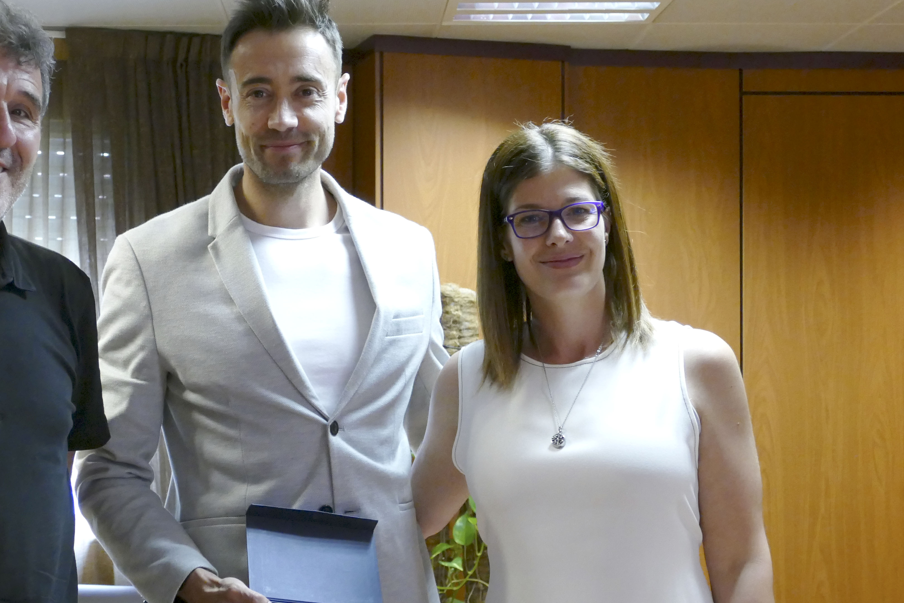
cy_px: 341
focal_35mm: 55
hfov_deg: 35.8
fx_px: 1381
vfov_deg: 24.6
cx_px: 283
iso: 1600
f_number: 3.2
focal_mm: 14.76
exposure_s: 1/80
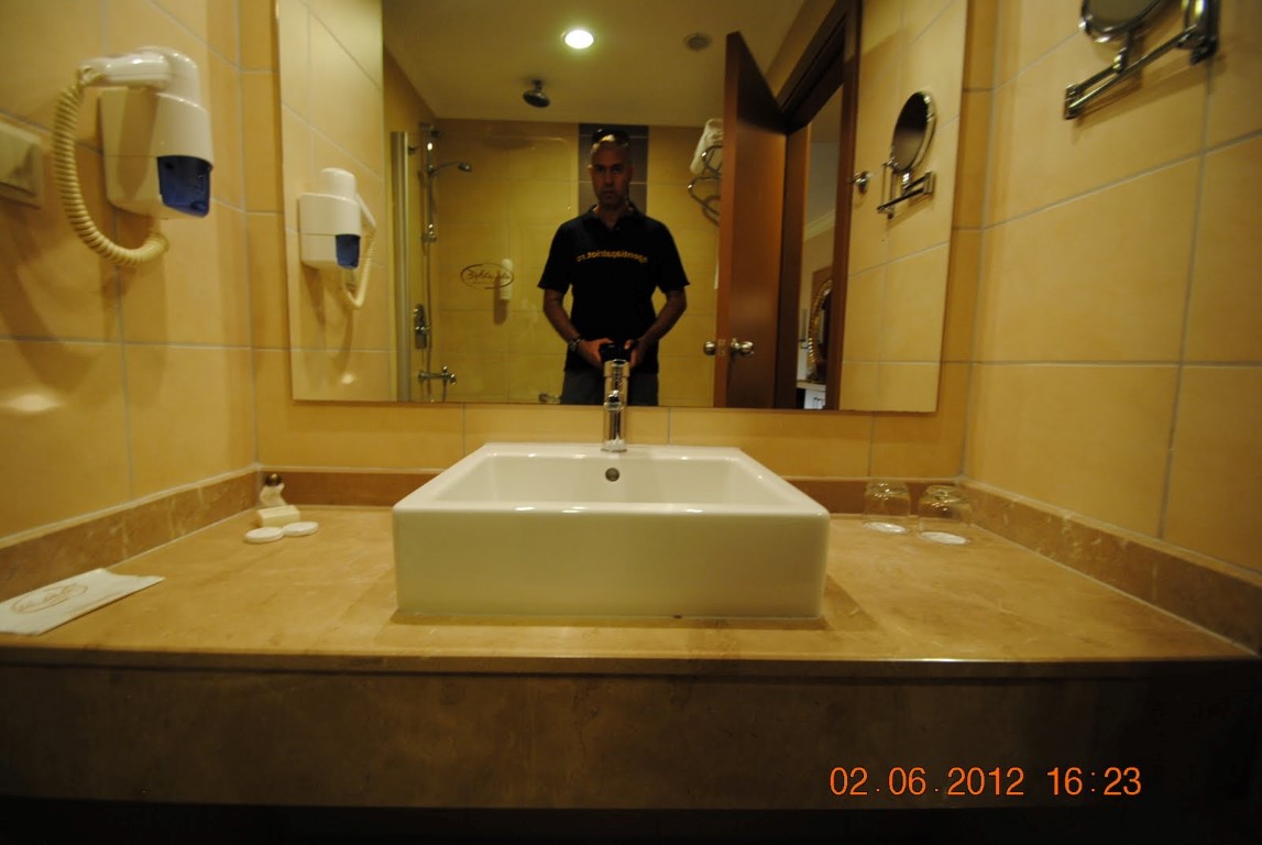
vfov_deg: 77.5
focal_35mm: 15
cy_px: 422
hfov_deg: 100.3
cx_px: 631
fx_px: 526
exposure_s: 1/10
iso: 400
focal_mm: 10
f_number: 3.5
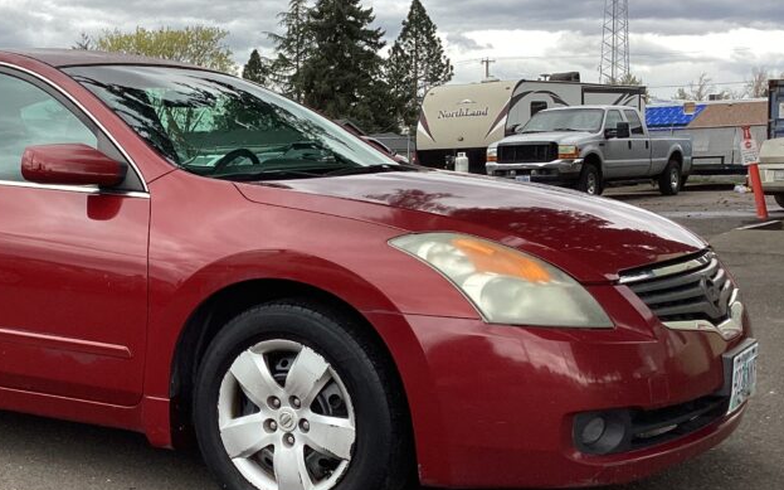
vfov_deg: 23.9
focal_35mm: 54
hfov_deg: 36.6
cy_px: 282
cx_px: 186
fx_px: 1153
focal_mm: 3.3
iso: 25
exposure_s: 1/301
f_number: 2.4
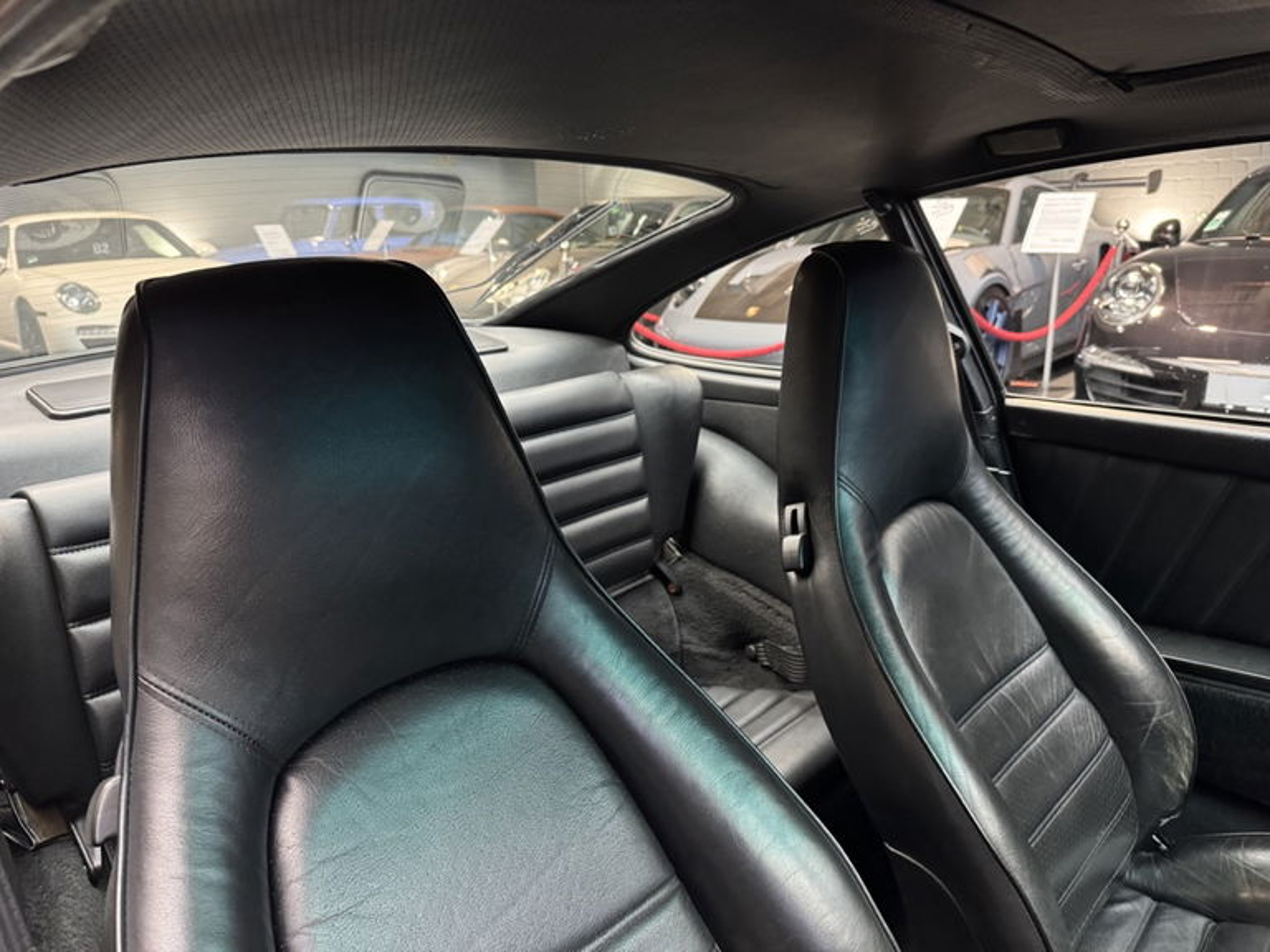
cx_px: 635
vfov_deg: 56.8
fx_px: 881
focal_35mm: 24
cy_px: 476
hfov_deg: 71.6
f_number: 1.78
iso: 640
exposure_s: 1/33
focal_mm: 6.76
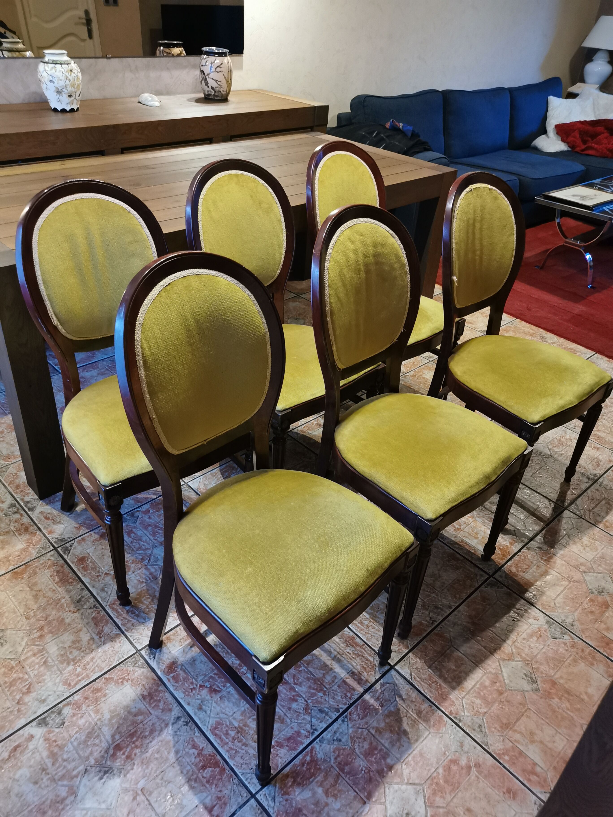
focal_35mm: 27
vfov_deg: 65.3
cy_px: 408
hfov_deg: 51.4
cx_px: 306
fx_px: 638
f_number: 1.8
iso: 640
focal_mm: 5.58
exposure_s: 1/20
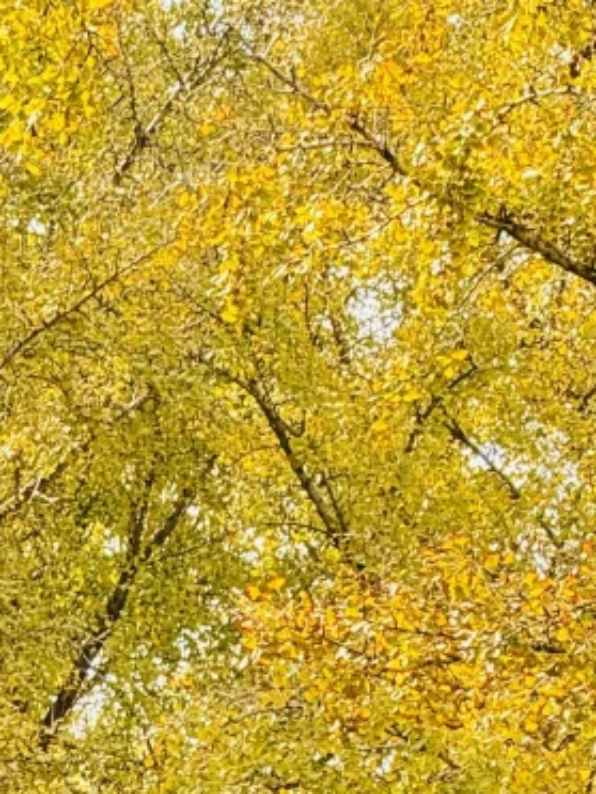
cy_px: 1454
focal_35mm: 465
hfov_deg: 3.2
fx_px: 10675
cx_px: 143
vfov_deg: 4.2
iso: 50
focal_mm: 15.66
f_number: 2.8
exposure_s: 1/190
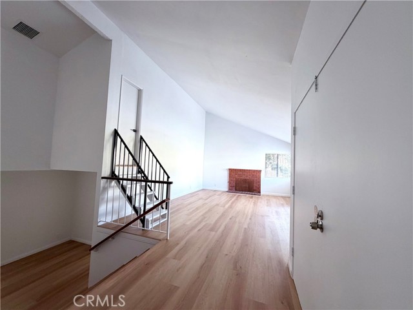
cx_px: 206
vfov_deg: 85.7
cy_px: 155
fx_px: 167
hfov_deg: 102.1
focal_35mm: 14
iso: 200
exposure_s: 1/121
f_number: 2.2
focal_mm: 2.22
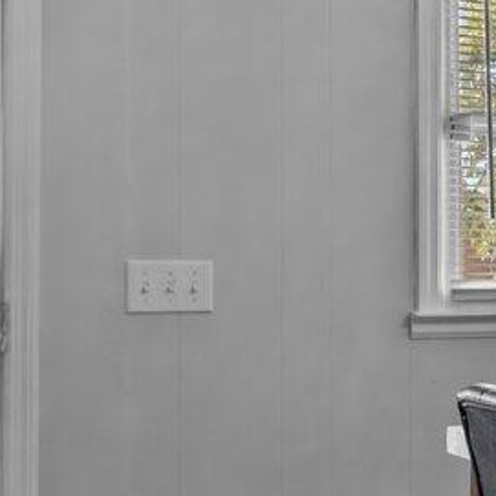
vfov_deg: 19.3
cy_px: 253
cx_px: 1109
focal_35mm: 90
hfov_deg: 14.4
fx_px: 1459
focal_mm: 14
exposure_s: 1/6
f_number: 8
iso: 400
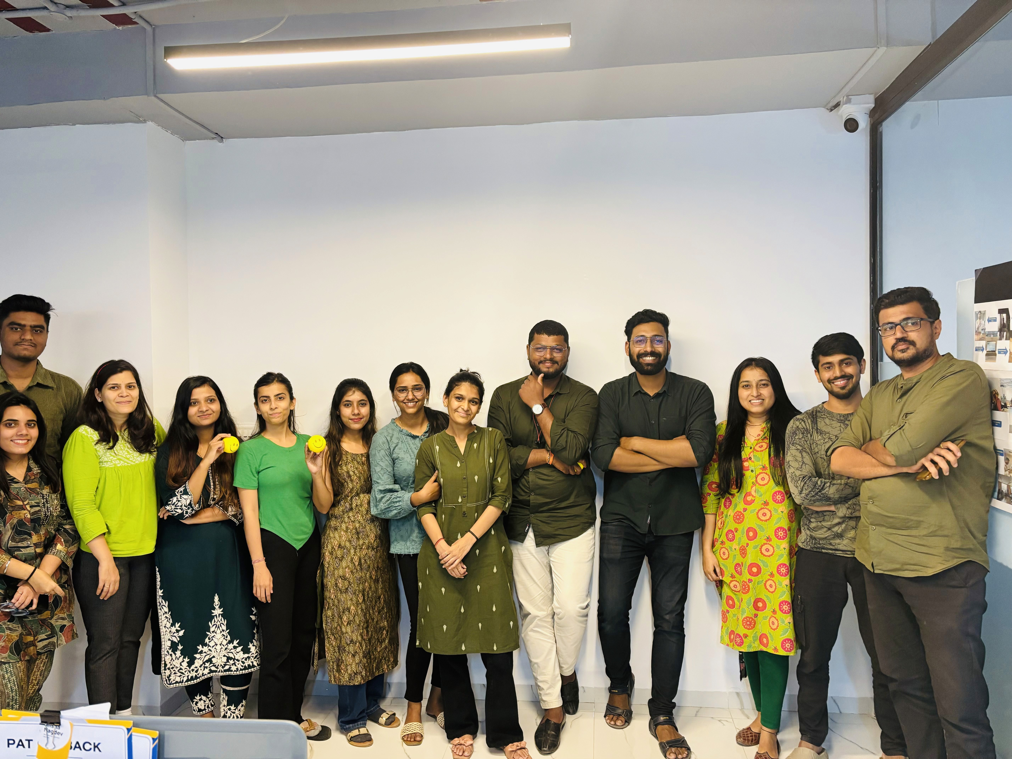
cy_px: 380
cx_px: 506
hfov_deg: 67.3
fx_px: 760
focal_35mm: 26
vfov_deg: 53.1
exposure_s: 1/50
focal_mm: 5.96
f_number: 1.6
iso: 250
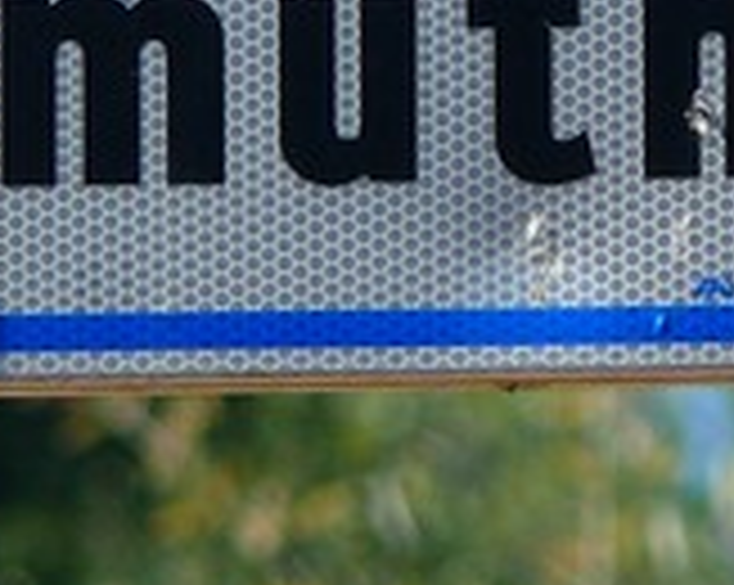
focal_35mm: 1521
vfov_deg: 1.0
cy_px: -36
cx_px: 757
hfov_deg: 1.3
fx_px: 33002
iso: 100
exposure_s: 1/250
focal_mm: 71.8
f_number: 4
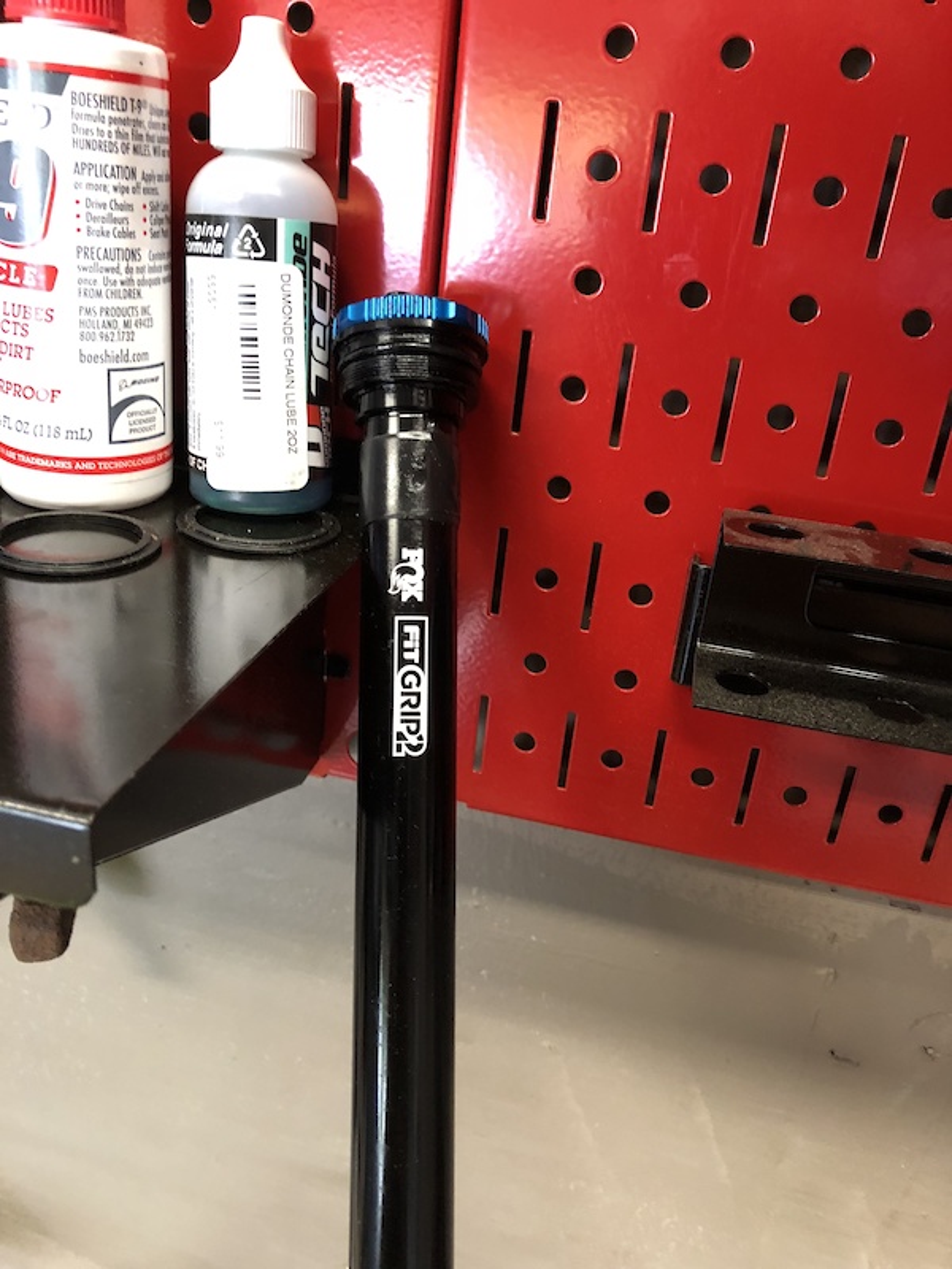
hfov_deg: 49.7
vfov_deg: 63.4
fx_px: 1027
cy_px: 634
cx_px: 476
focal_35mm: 28
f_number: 1.8
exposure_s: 1/15
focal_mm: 3.99
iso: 100
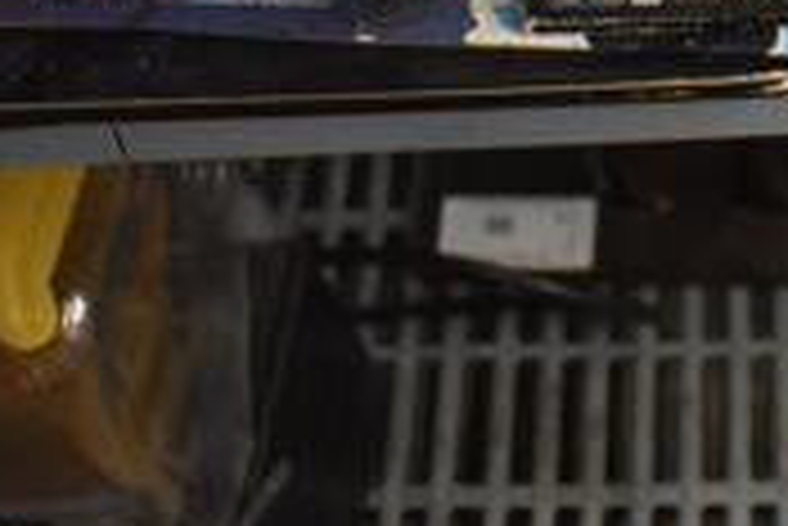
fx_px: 2059
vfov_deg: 13.8
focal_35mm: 94
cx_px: 752
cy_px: -225
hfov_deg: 21.1
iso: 5000
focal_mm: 18
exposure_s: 1/125
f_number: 3.5
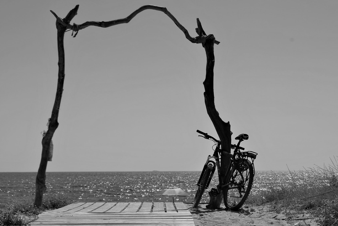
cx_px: 182
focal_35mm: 82
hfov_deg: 24.7
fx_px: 771
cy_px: 113
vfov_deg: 16.7
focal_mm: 50
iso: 100
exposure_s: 1/400
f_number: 9
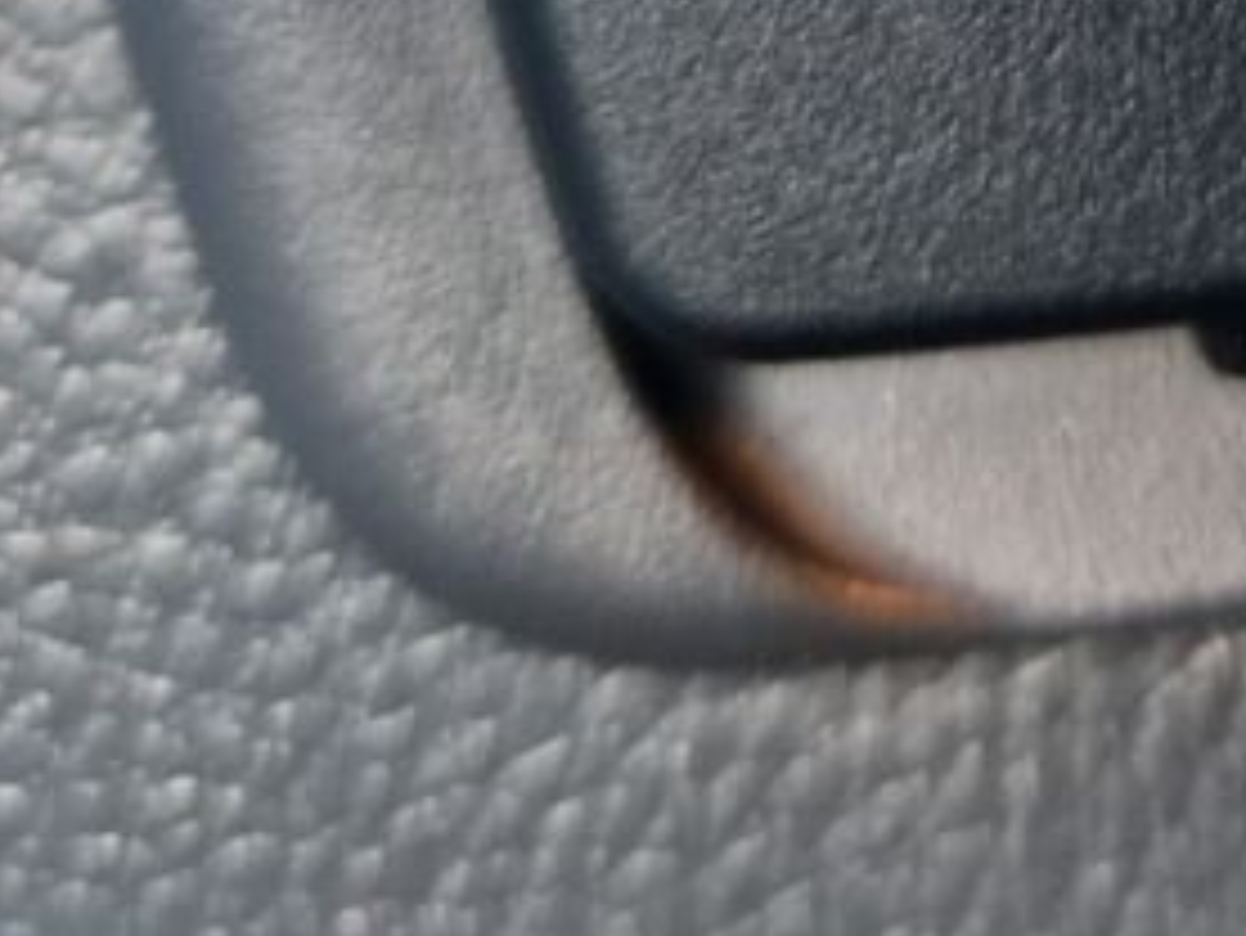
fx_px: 3061
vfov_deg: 15.0
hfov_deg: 21.5
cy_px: -788
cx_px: 1457
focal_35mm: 85
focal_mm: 5.4
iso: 640
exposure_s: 1/30
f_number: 1.8
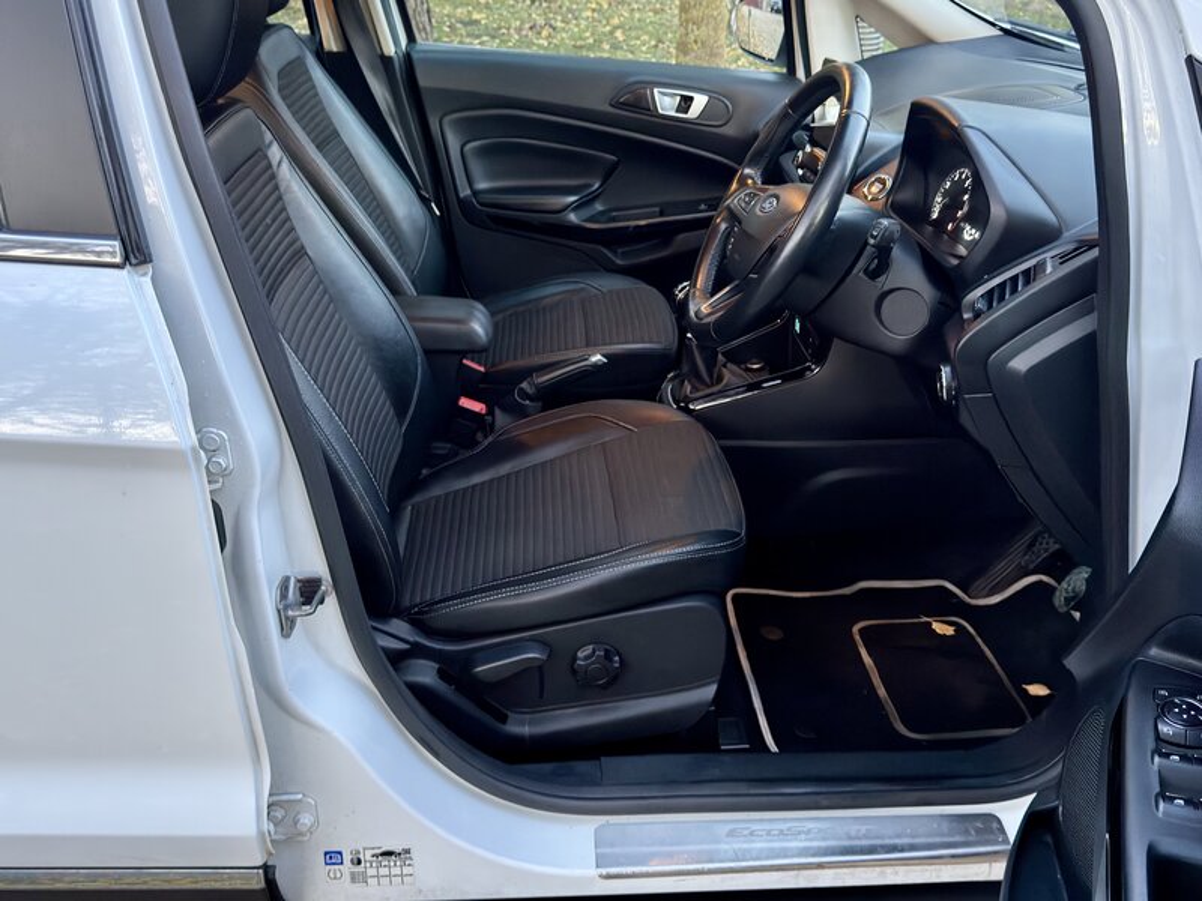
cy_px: 450
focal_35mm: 33
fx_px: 1146
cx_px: 601
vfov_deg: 42.9
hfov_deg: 55.4
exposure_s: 1/30
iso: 640
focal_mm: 6.76
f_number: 1.78
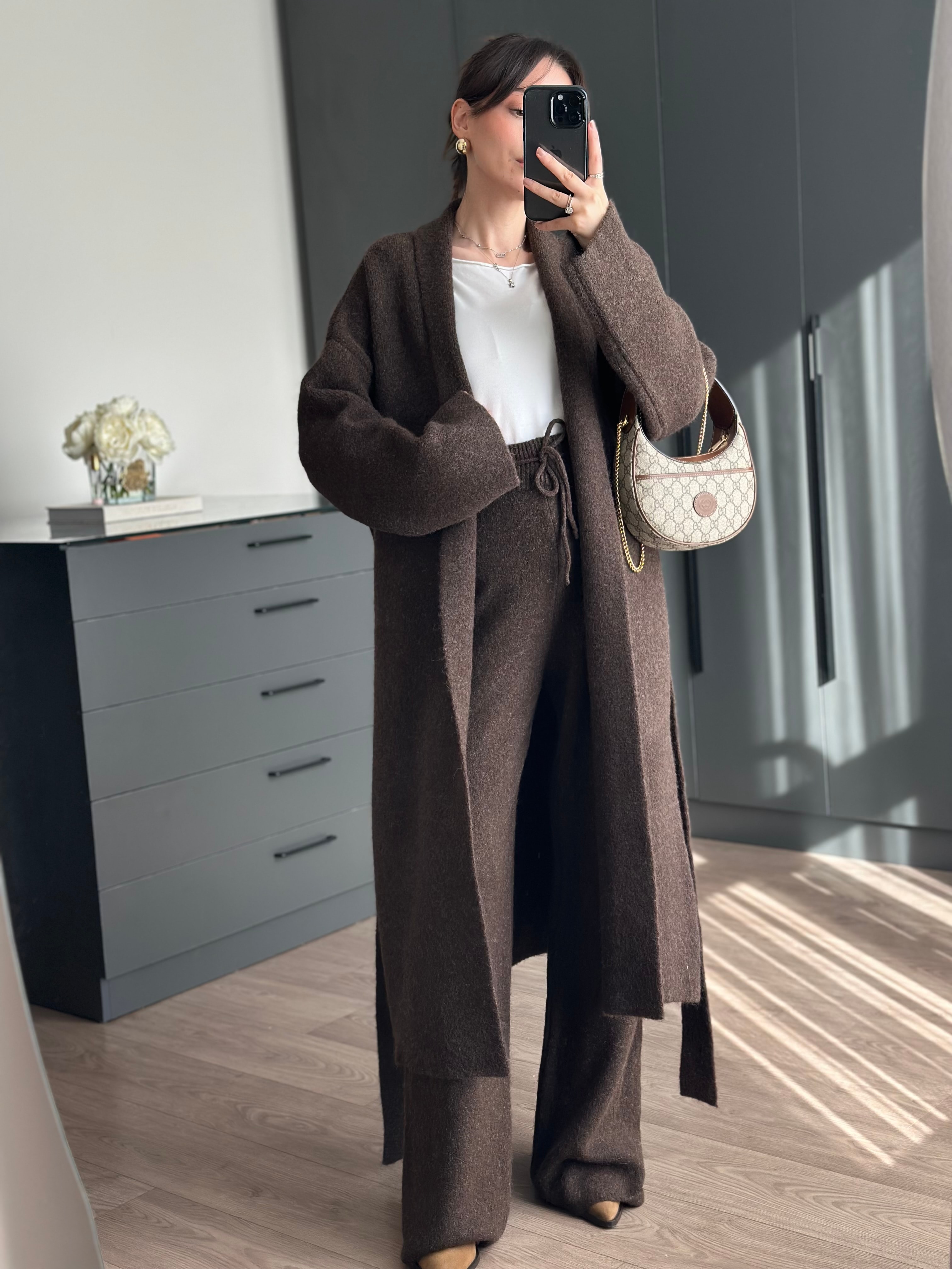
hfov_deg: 30.3
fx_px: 1760
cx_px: 476
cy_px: 634
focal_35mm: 48
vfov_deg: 39.7
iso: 80
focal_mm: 6.86
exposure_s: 1/195
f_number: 1.78
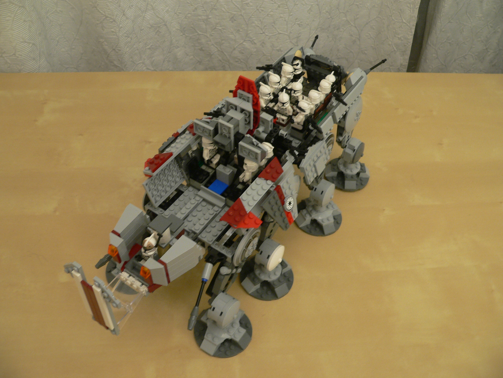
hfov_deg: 51.4
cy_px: 189
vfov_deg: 39.7
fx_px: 523
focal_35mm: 36
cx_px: 252
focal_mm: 6
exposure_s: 1/10
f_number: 2.8
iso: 100
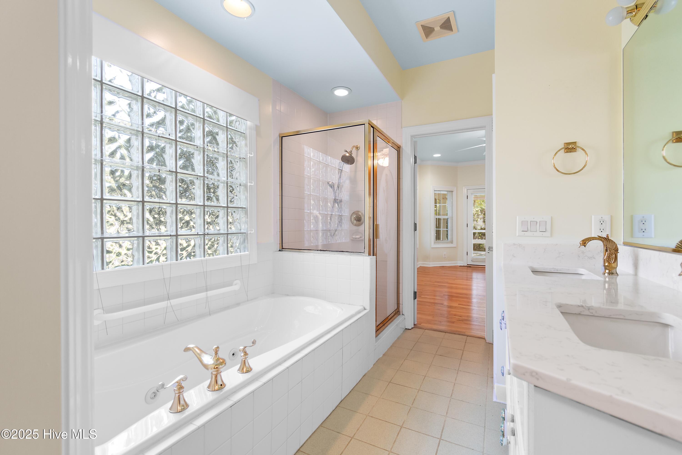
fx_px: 284
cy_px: 228
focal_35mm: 15
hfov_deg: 100.4
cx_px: 341
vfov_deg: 77.3
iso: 100
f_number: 4.5
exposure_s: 1/10
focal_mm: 10
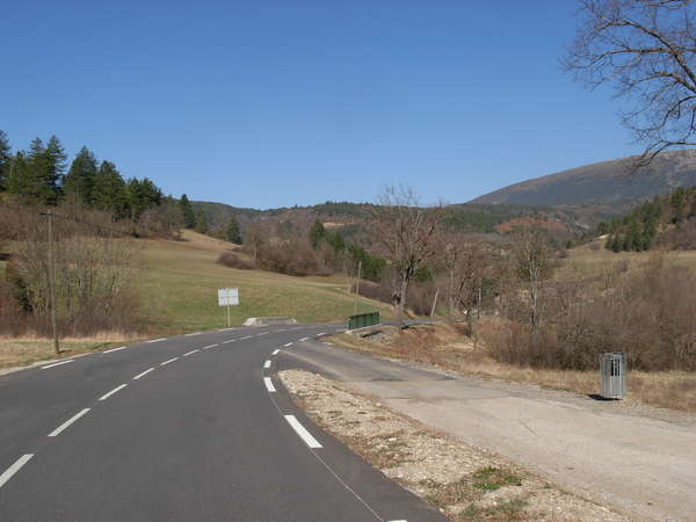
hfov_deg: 49.0
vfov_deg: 37.7
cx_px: 348
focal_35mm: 38
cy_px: 261
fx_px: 764
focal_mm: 6.3
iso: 79
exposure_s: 1/664
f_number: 4.9
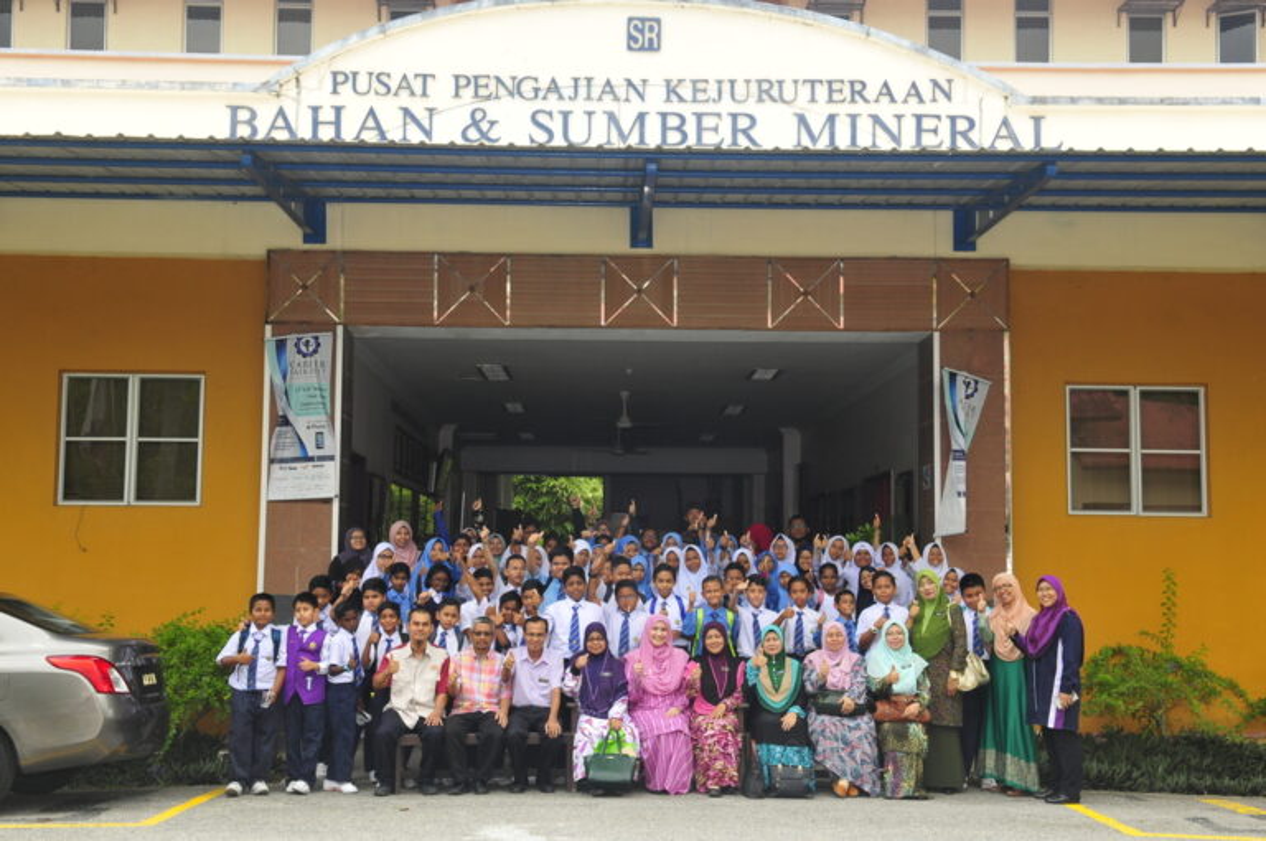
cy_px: 420
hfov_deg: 43.7
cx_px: 633
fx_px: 1580
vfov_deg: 29.8
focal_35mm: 45
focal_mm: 30
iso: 320
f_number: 8
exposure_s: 1/125
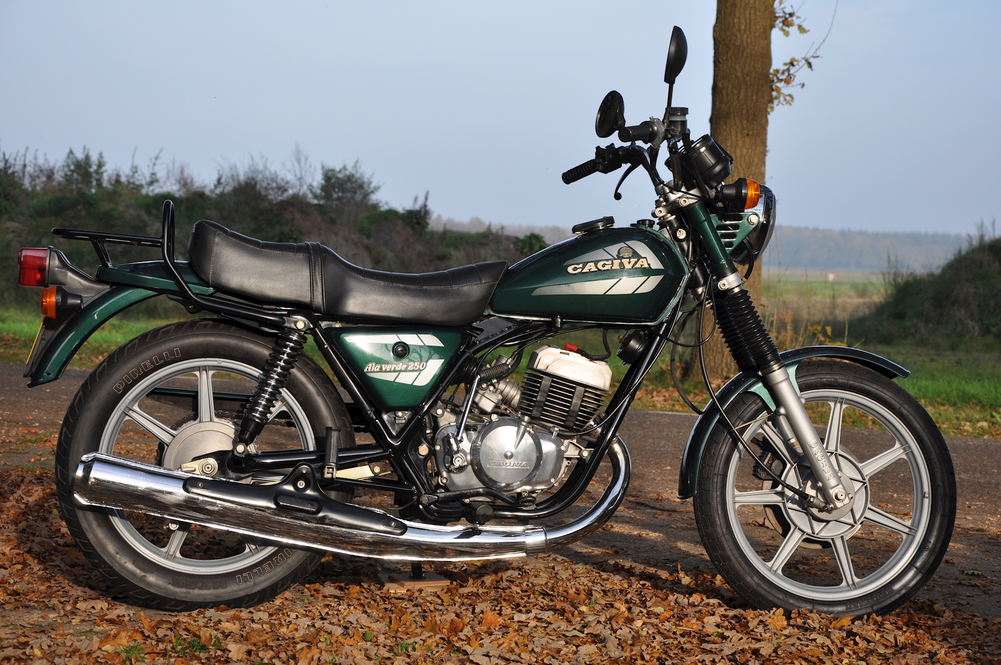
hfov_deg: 23.4
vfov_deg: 15.7
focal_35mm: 87
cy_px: 332
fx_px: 2416
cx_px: 500
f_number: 8
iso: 200
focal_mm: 58
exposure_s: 1/250
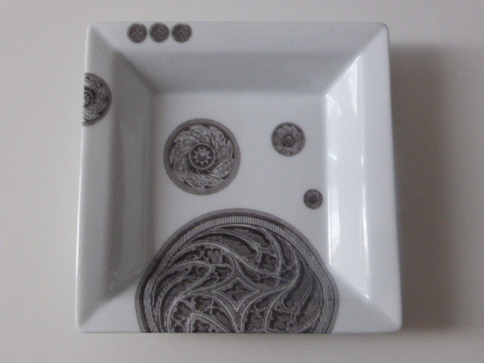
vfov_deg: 36.0
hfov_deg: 46.8
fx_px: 559
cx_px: 242
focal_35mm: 40
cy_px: 182
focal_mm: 6.9
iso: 400
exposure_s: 1/40
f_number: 3.9
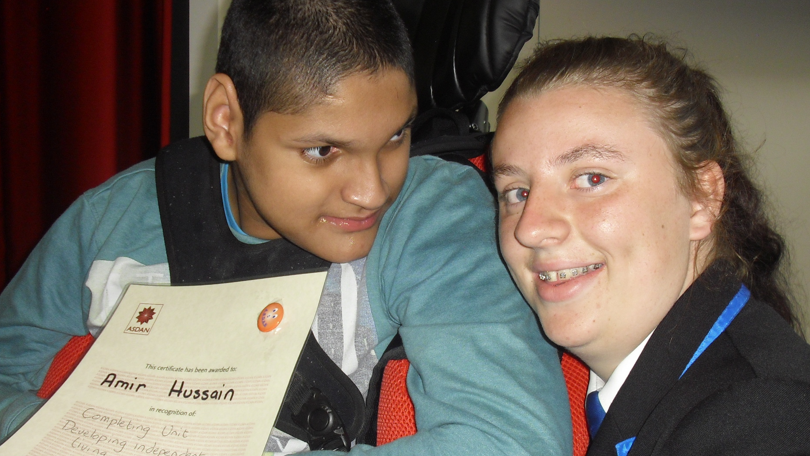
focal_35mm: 51
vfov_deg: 23.4
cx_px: 417
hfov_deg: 40.6
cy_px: 308
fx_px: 1095
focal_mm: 6.2
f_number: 2.8
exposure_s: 1/60
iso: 100
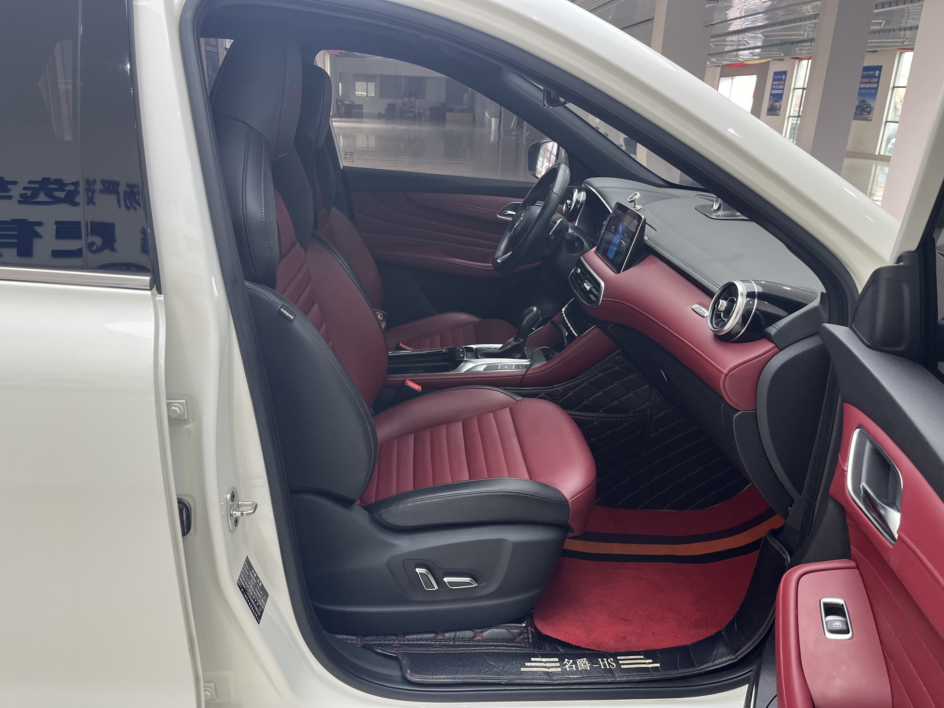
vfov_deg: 53.1
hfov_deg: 67.3
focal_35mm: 26
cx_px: 472
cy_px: 354
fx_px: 709
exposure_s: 1/100
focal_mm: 5.1
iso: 125
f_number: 1.6
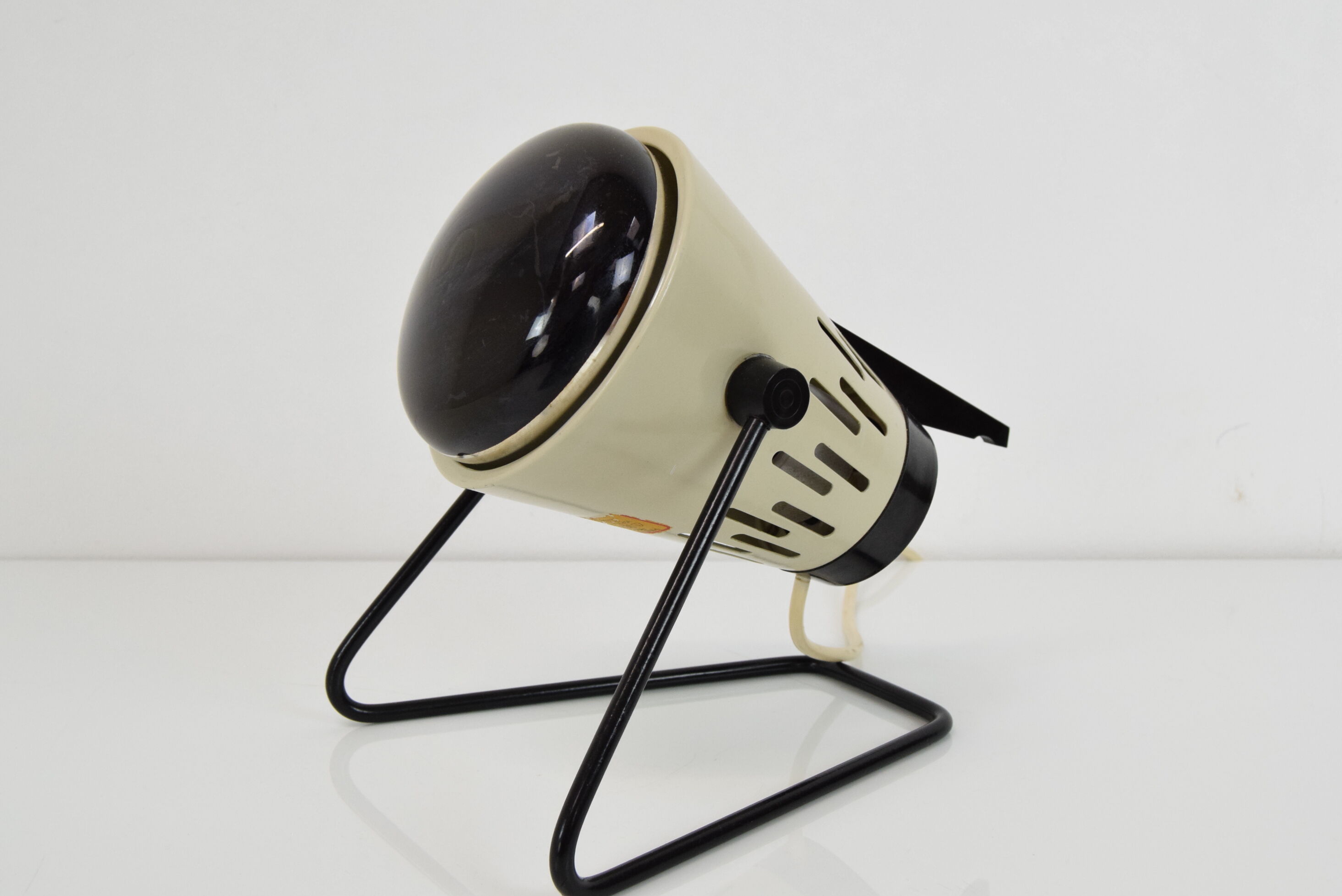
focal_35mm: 43
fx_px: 1604
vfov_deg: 31.2
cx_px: 672
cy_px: 458
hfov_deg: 45.4
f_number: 8
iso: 1600
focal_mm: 28
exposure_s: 1/250
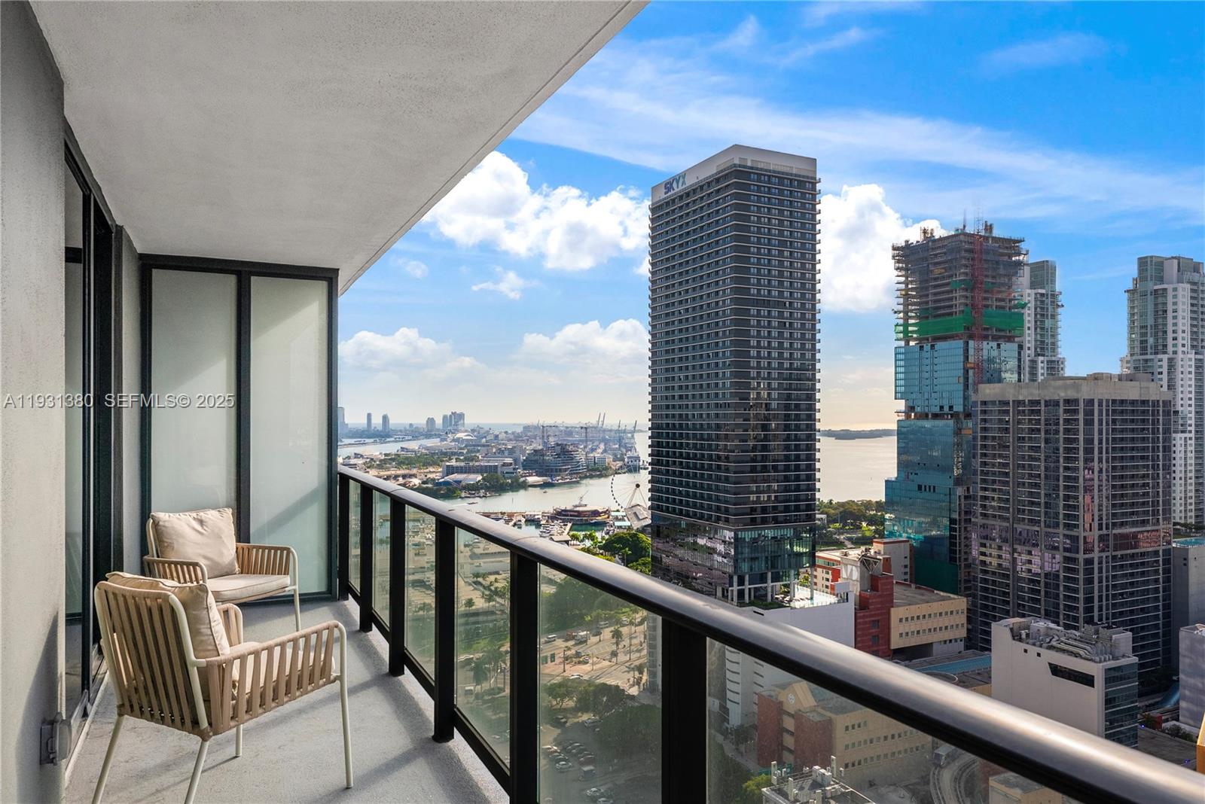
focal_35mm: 23
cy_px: 402
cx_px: 602
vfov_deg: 55.1
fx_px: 770
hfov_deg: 76.1
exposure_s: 1/800
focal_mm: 23
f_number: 8
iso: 200
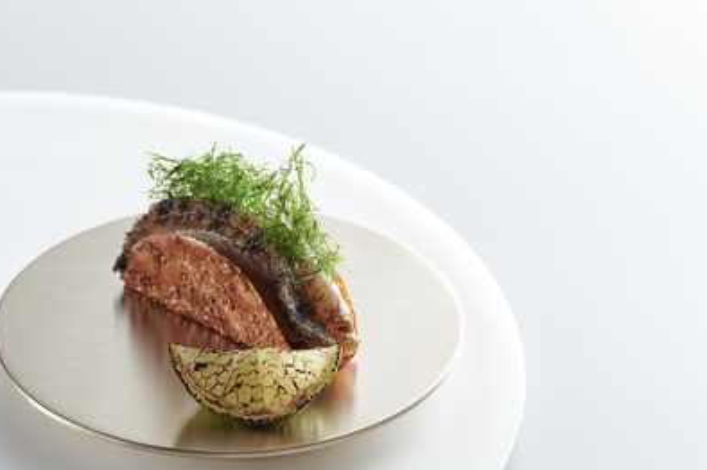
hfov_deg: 13.8
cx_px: 367
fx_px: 2924
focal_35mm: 149
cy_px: 332
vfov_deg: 9.2
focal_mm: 105
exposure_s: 1/200
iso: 100
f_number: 11
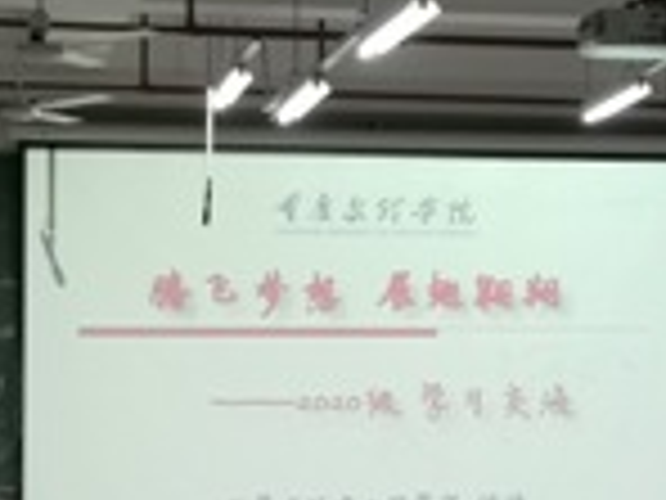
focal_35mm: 150
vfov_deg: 9.9
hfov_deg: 13.1
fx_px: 2886
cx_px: 549
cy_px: 342
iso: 320
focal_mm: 4.75
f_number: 1.8
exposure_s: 1/50
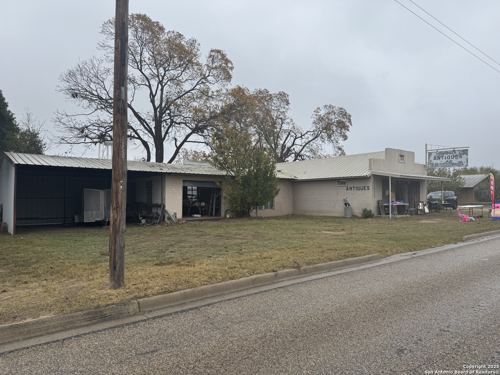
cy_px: 188
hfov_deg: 71.6
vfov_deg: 56.8
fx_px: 347
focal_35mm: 24
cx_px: 250
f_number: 1.78
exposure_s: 1/1560
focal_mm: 6.76
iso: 80
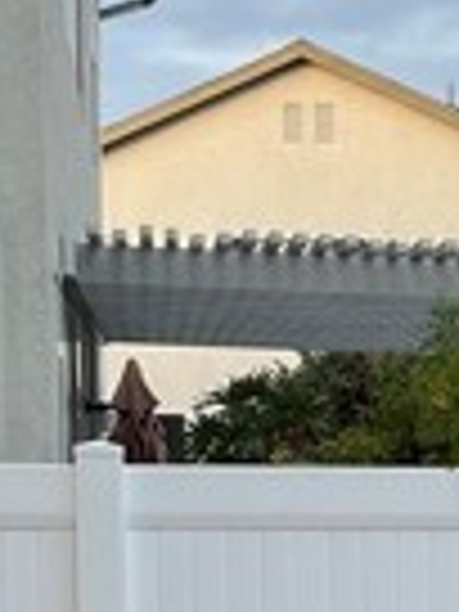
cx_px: 720
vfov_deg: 14.1
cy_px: 711
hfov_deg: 10.5
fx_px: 2404
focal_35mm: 136
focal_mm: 3
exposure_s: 1/120
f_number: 1.8
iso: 32
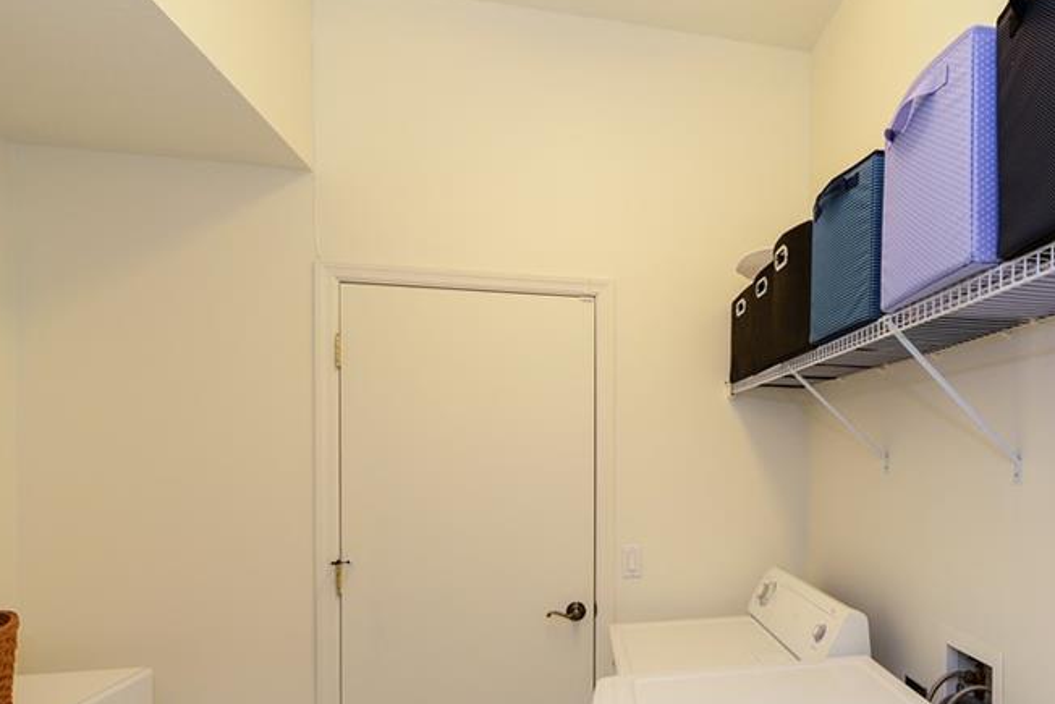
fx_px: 645
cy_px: 467
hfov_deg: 74.6
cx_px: 751
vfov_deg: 56.1
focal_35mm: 22
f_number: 8
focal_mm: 14
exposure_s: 1/15
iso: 200
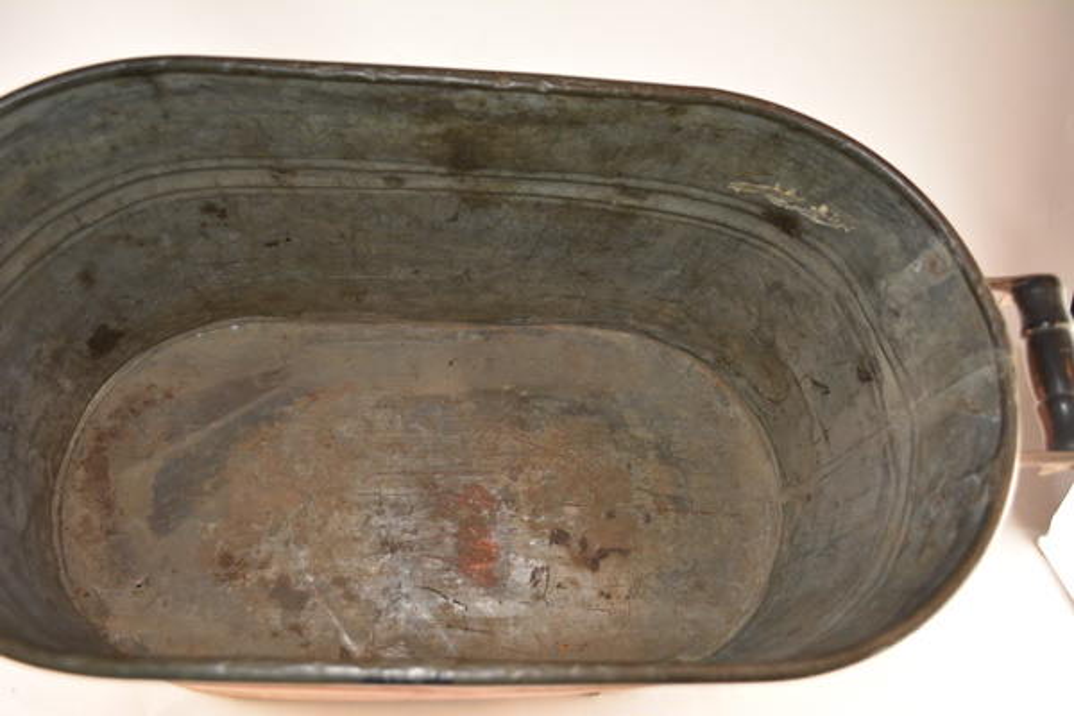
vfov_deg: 40.0
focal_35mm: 33
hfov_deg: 57.2
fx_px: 984
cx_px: 537
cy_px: 358
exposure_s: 1/80
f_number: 3.8
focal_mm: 22
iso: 400
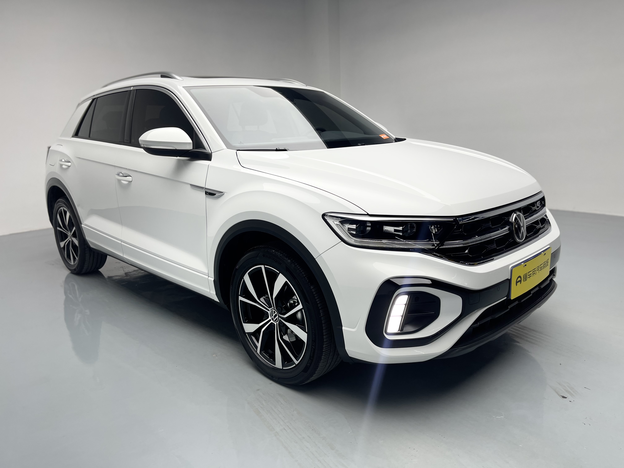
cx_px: 312
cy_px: 234
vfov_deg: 53.1
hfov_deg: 67.3
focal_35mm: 26
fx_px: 469
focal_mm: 5.1
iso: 40
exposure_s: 1/205
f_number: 1.6
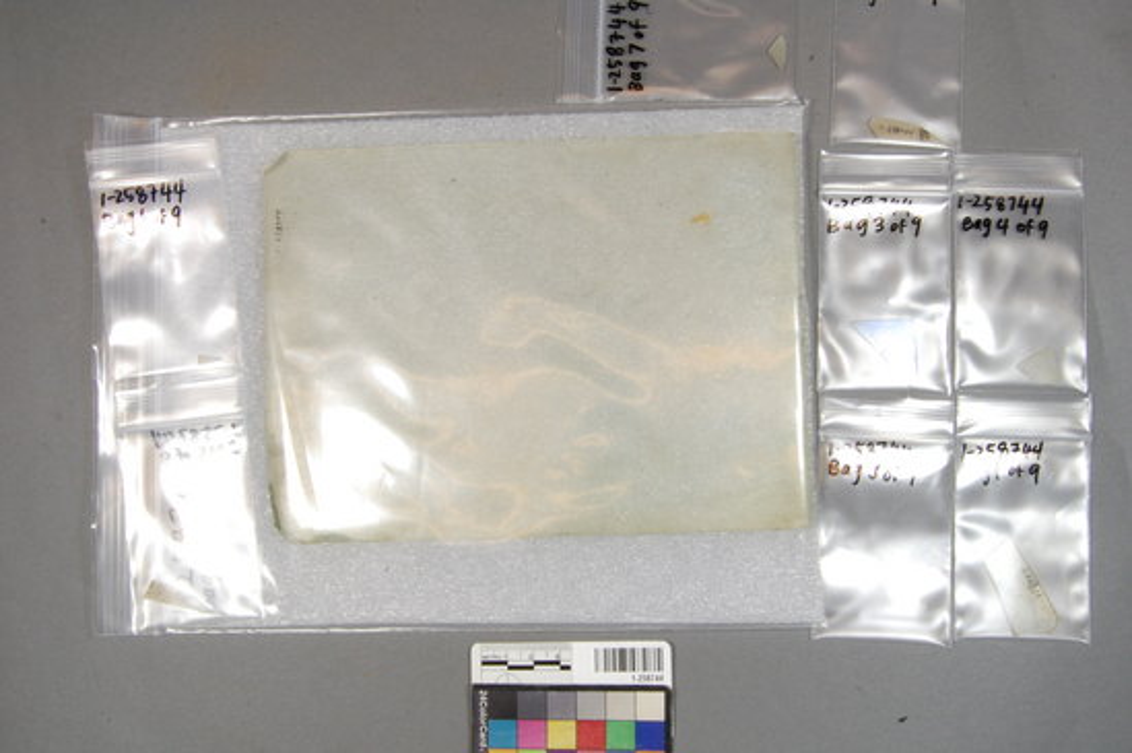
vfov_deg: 36.8
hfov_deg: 53.2
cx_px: 566
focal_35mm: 36
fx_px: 1131
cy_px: 376
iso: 800
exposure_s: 1/10
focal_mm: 24
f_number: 22
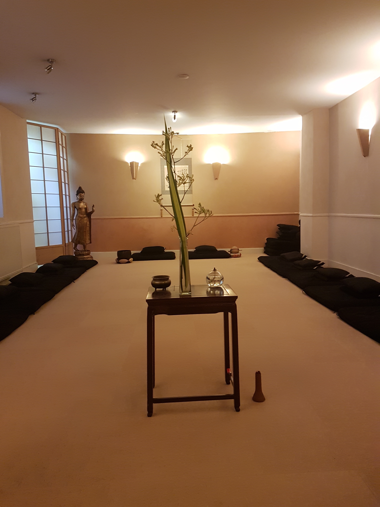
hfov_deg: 53.1
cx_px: 190
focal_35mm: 26
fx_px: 381
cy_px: 254
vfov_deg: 67.3
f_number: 1.7
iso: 200
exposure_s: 1/20
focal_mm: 4.2
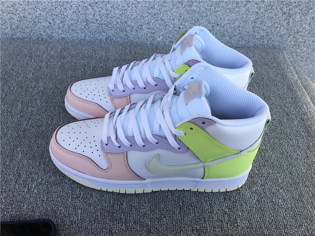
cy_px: 118
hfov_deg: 58.4
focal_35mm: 31
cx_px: 158
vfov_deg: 45.4
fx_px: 282
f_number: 2.4
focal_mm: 3.3
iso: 25
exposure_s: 1/637
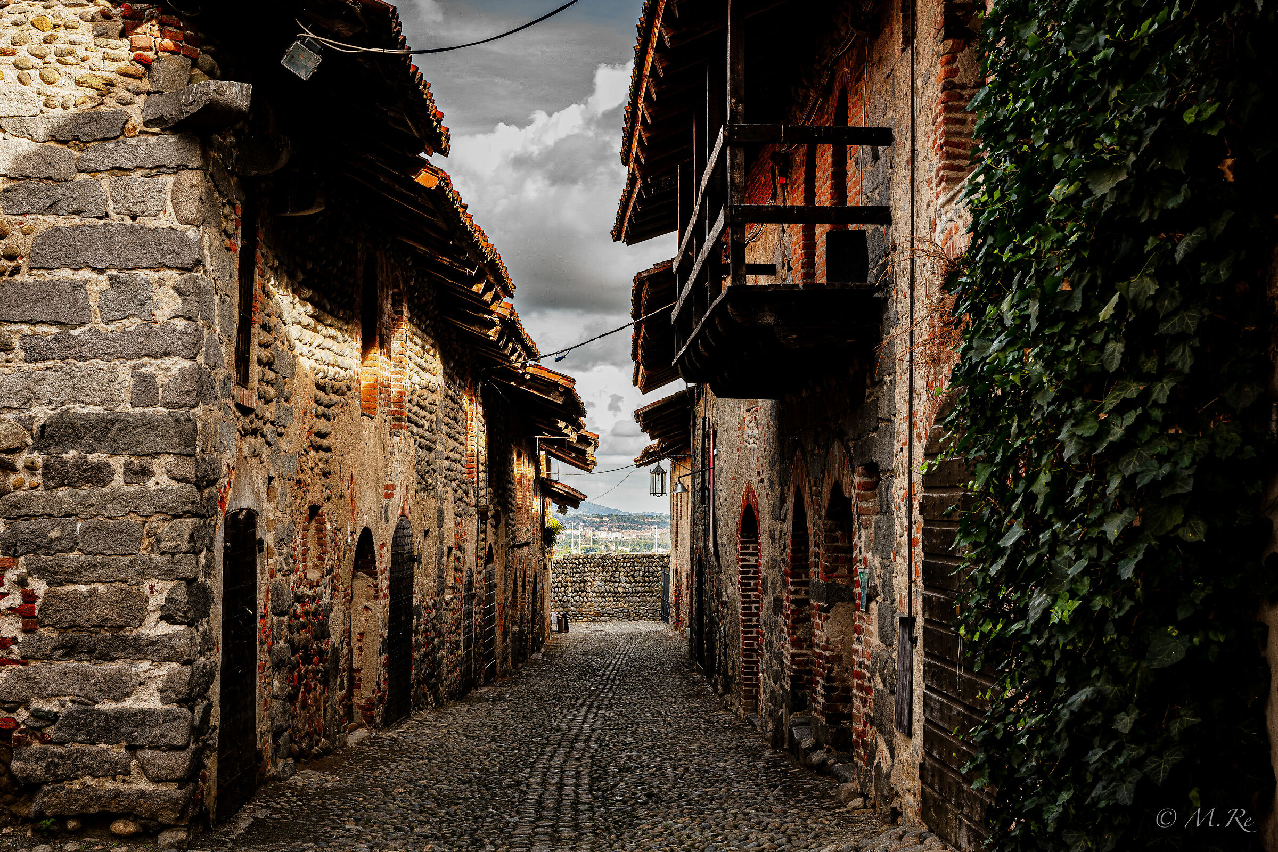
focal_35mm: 50
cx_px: 639
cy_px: 426
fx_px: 1775
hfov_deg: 39.6
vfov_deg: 27.0
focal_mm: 50
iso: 200
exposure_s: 1/50
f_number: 13
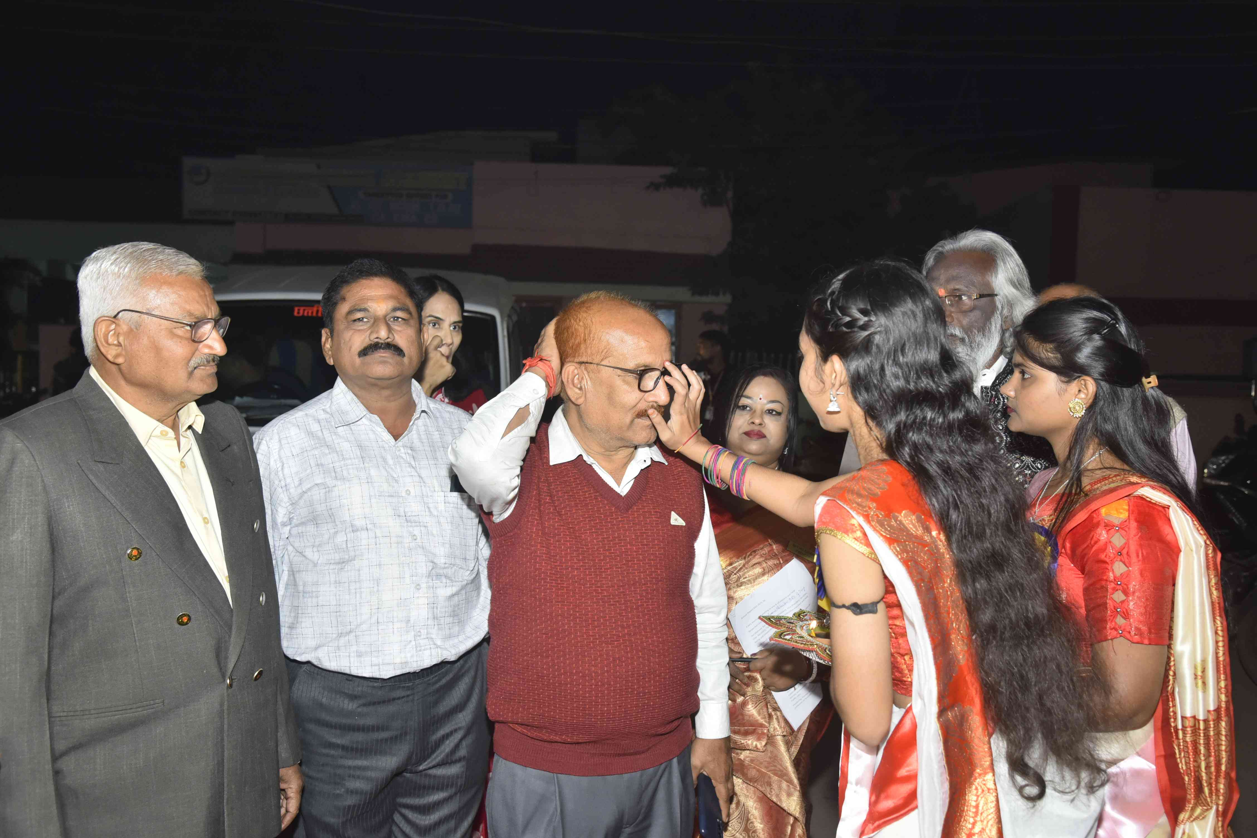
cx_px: 628
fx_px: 1222
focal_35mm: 35
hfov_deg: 54.4
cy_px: 419
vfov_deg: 37.9
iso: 800
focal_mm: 35
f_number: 5
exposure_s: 1/125
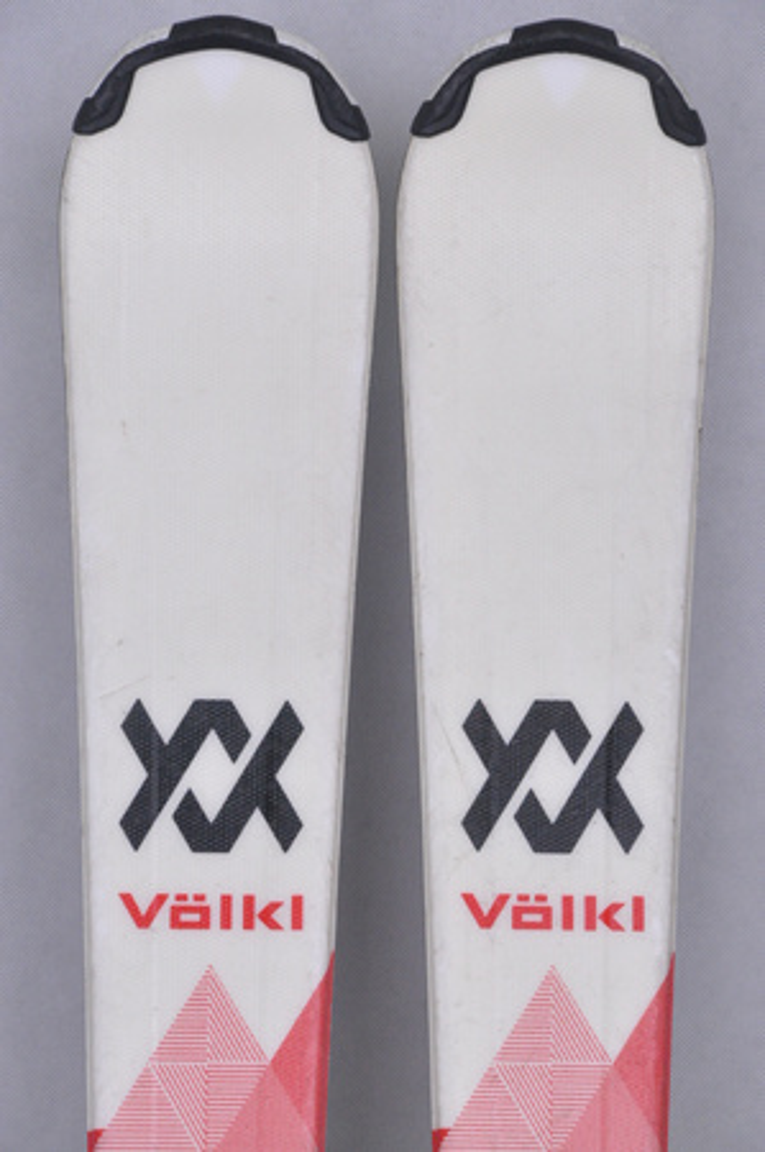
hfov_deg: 8.7
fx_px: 5032
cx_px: 382
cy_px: 576
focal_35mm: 158
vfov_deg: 13.1
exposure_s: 1/125
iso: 3200
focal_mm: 105
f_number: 9.5
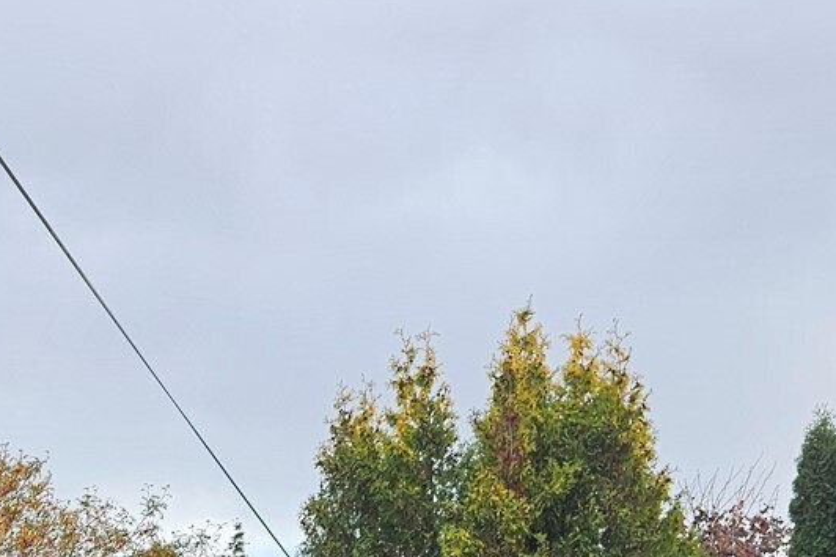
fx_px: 1671
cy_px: 848
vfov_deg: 17.0
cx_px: -68
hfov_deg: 26.1
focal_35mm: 72
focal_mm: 6.3
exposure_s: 1/431
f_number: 1.7
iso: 20
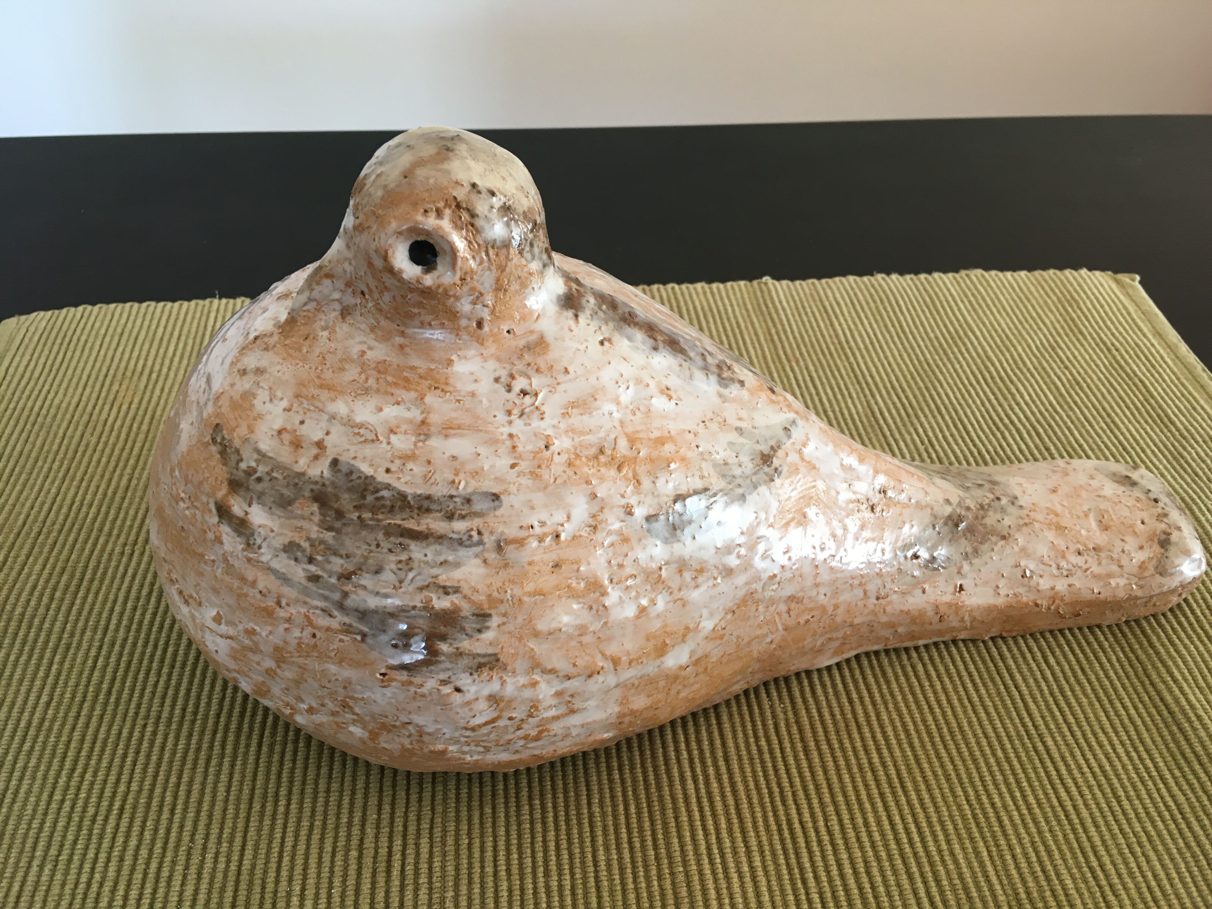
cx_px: 606
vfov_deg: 48.2
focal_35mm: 29
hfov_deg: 61.7
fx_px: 1015
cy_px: 454
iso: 80
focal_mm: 4.15
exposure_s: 1/33
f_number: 2.2
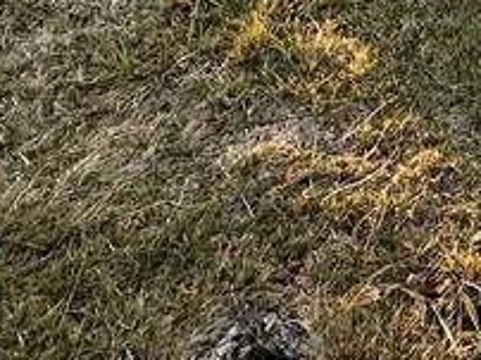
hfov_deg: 24.2
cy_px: -465
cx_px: 617
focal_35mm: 71
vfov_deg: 14.7
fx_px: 985
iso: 40
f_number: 2.2
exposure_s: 1/105
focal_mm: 2.22
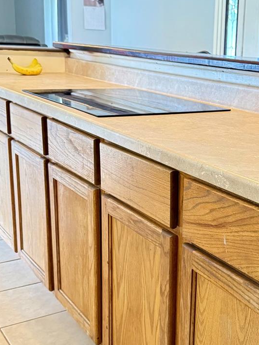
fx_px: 519
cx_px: 216
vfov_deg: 36.8
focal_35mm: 52
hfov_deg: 27.3
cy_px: 184
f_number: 1.78
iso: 640
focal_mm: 6.76
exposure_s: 1/40
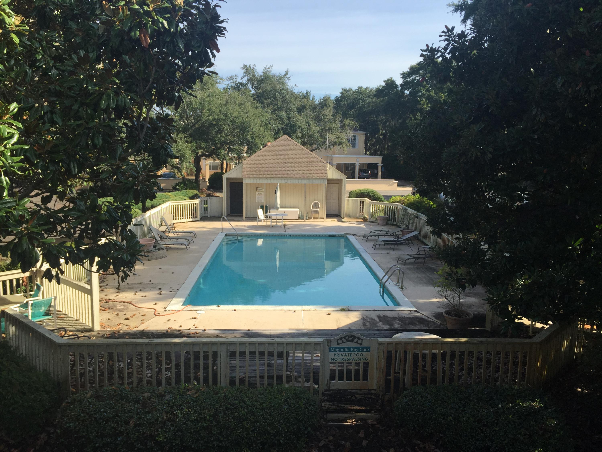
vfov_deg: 48.2
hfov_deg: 61.7
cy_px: 226
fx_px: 504
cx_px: 301
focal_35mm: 29
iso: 32
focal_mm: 4.15
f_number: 2.2
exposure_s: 1/1130
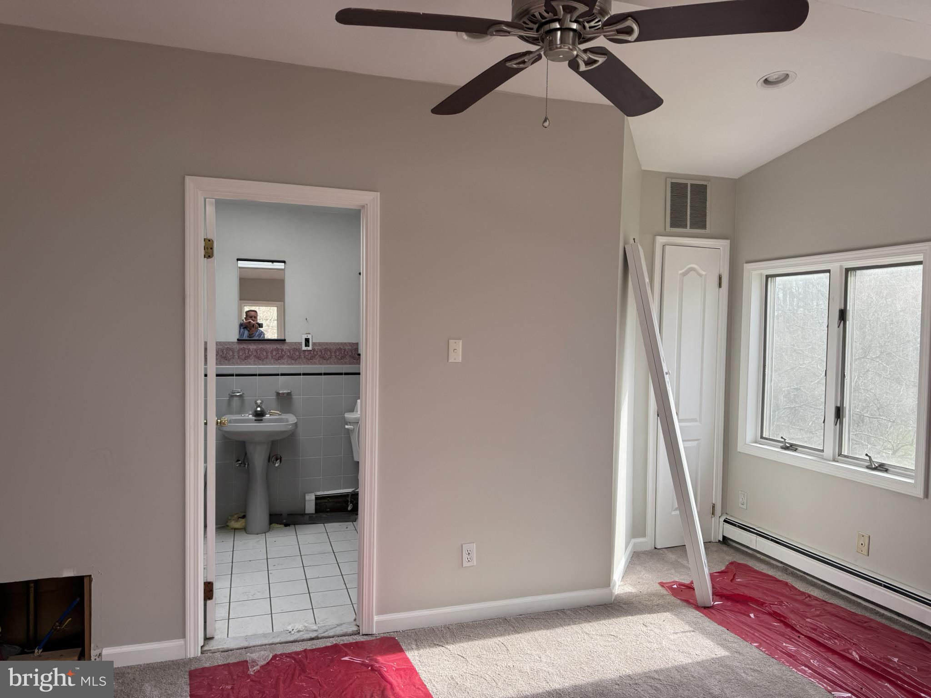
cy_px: 349
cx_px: 466
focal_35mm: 24
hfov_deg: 71.6
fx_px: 645
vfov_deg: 56.8
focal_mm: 6.76
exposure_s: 1/167
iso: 64
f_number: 1.78
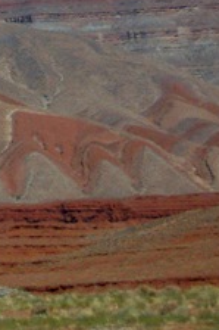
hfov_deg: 3.4
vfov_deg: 5.1
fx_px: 3665
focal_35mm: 401
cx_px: -328
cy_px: 41
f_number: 5.9
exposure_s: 1/640
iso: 80
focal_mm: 19.6
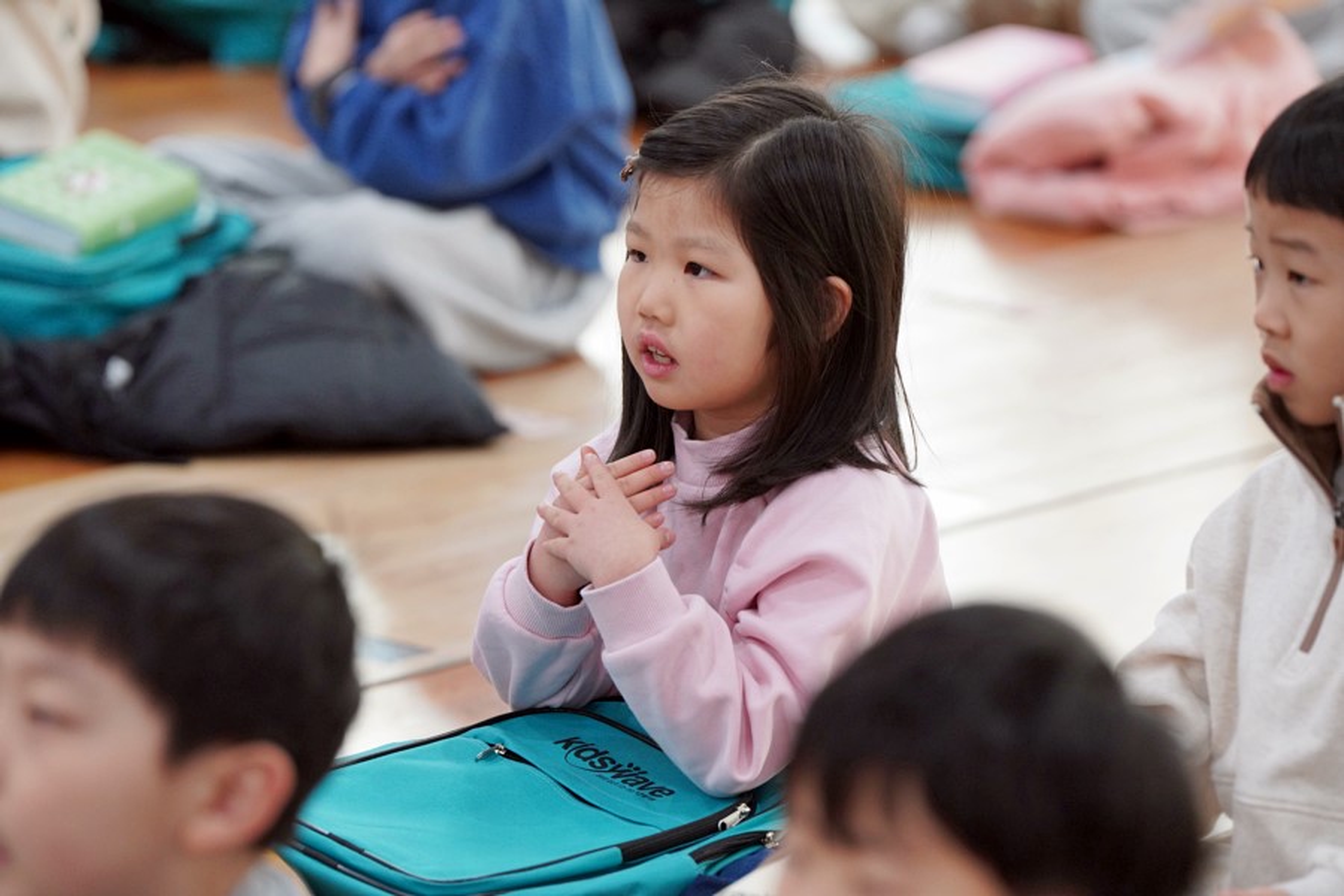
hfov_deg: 10.3
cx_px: 672
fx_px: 7466
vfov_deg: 6.9
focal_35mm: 200
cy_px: 448
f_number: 4
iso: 2500
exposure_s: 1/250
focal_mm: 200
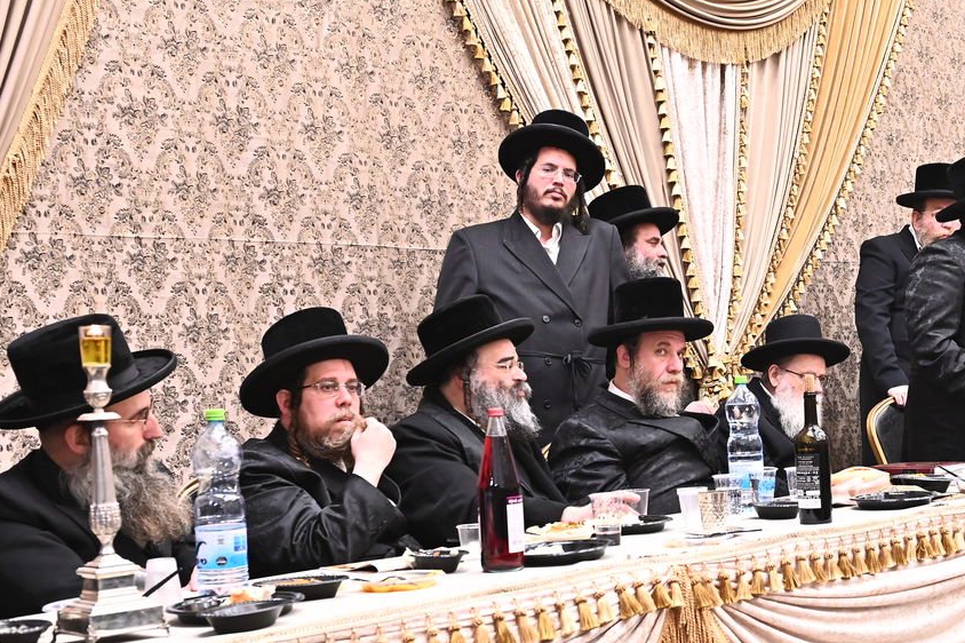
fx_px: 1688
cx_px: 785
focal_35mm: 63
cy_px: 390
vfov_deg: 21.5
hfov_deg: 31.0
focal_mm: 38
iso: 3200
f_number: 5.6
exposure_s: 1/160
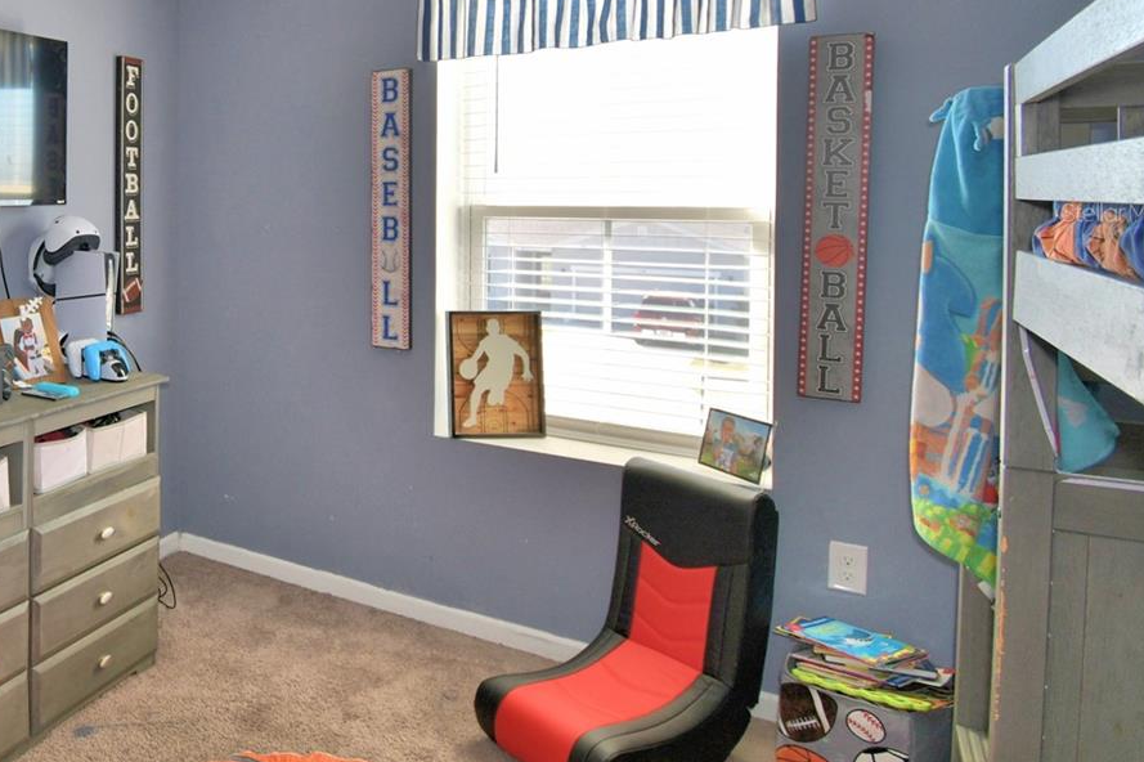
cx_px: 147
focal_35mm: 27
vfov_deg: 46.6
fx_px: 858
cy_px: 212
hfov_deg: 59.0
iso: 100
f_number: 4.5
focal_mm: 10
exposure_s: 1/80
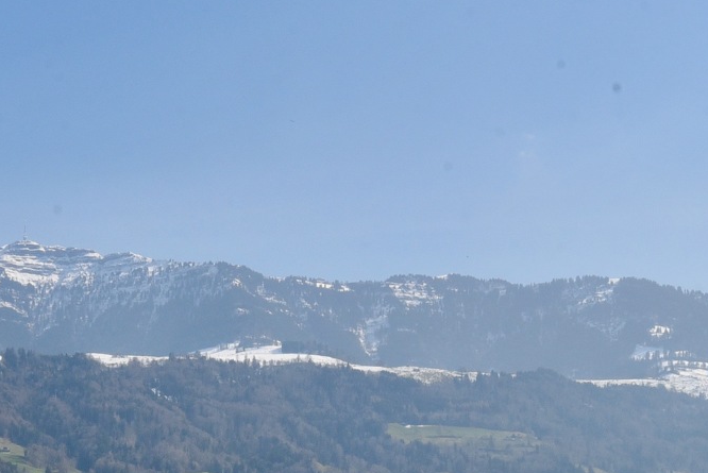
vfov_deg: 18.0
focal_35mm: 73
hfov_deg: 27.5
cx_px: 219
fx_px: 1437
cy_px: 527
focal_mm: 19
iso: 400
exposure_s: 1/200
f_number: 22
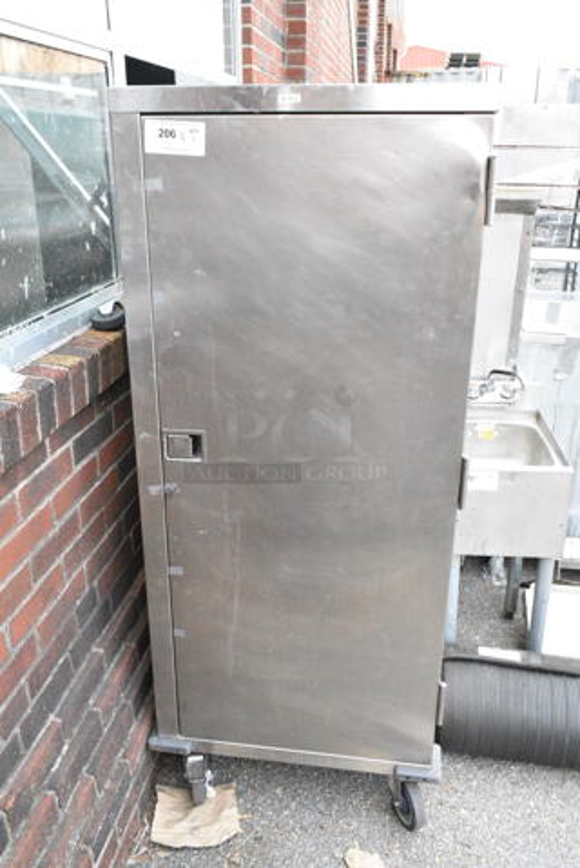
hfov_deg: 43.7
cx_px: 290
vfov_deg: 61.9
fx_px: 724
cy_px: 434
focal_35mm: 30
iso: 6400
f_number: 9
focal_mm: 20
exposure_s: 1/320
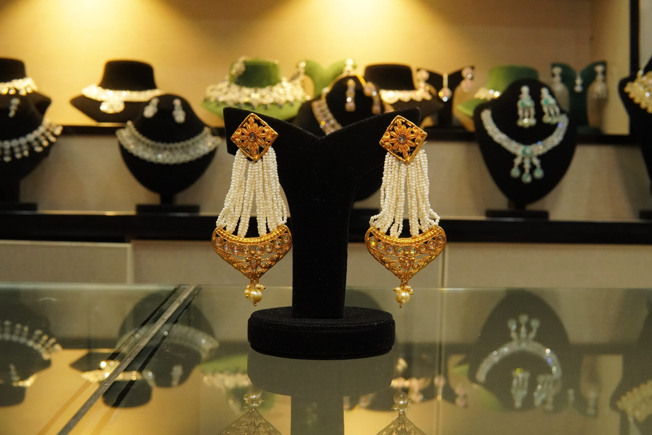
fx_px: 815
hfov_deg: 43.6
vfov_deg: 29.9
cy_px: 218
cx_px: 326
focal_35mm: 45
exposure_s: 1/80
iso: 4000
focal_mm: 30
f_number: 9
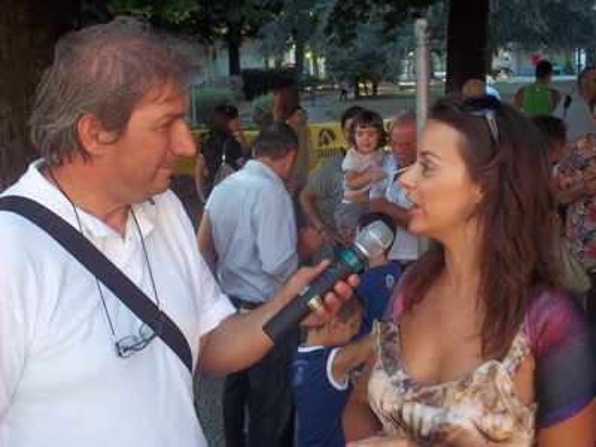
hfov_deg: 33.8
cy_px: 224
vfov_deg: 25.7
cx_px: 298
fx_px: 981
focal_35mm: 57
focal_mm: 10.1
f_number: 3.9
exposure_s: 1/50
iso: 80
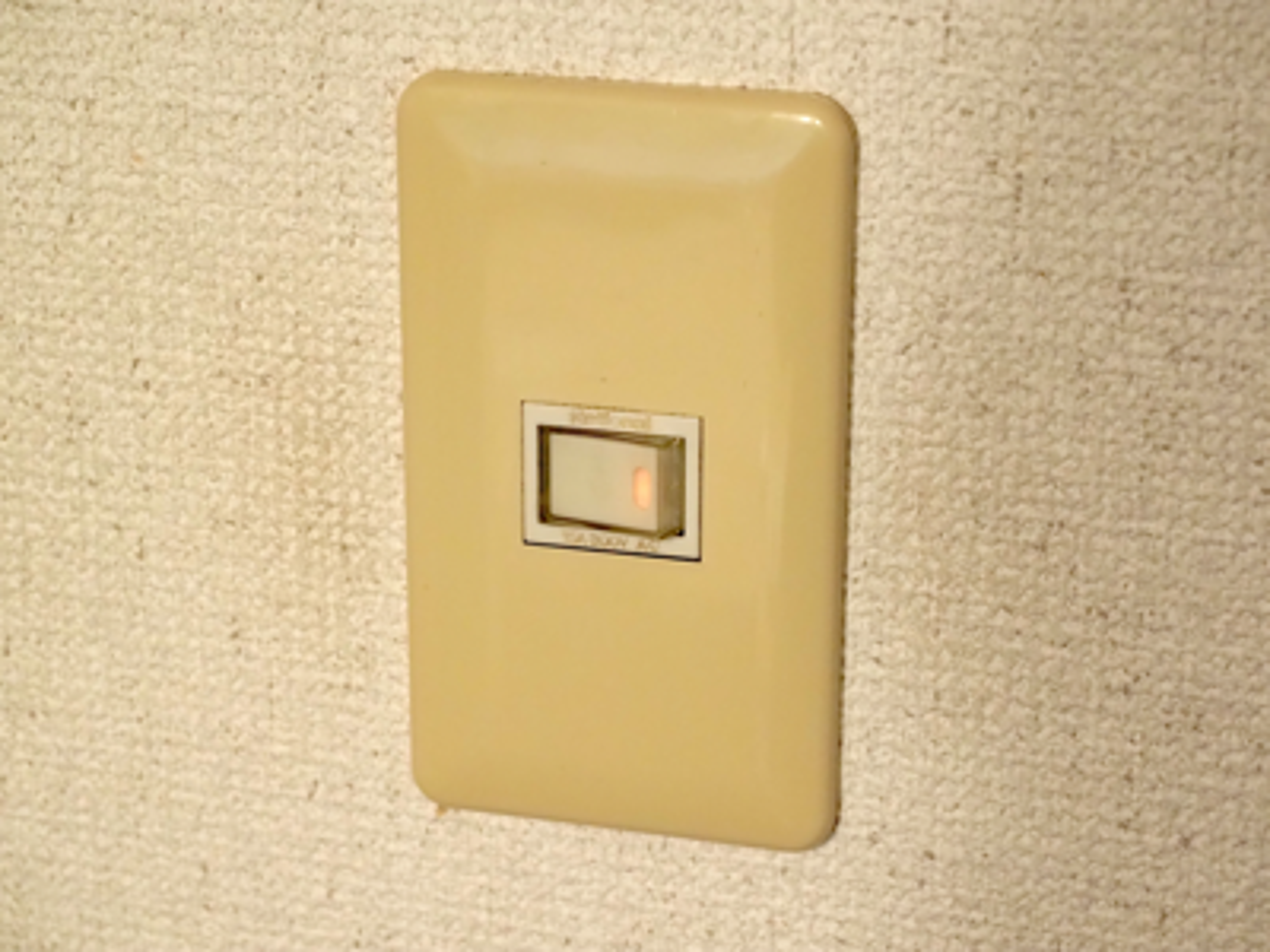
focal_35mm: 80
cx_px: 635
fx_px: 2935
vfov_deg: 18.4
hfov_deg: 24.4
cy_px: 476
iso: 2500
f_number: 5.6
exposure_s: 1/100
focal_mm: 40
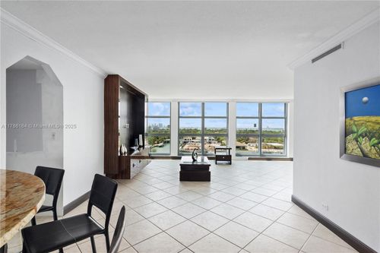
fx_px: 179
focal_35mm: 17
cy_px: 126
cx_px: 190
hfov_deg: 93.3
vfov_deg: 70.4
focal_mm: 17
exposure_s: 1/250
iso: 200
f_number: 9
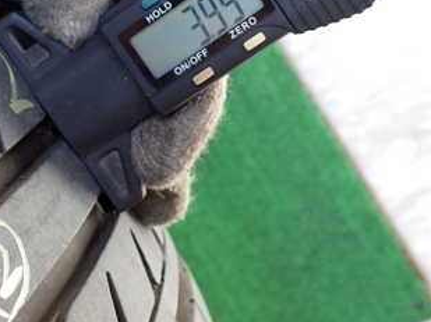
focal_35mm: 70
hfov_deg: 27.1
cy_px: 125
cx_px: 70
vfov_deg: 20.9
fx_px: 871
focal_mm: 6.37
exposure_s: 1/125
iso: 200
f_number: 2.5
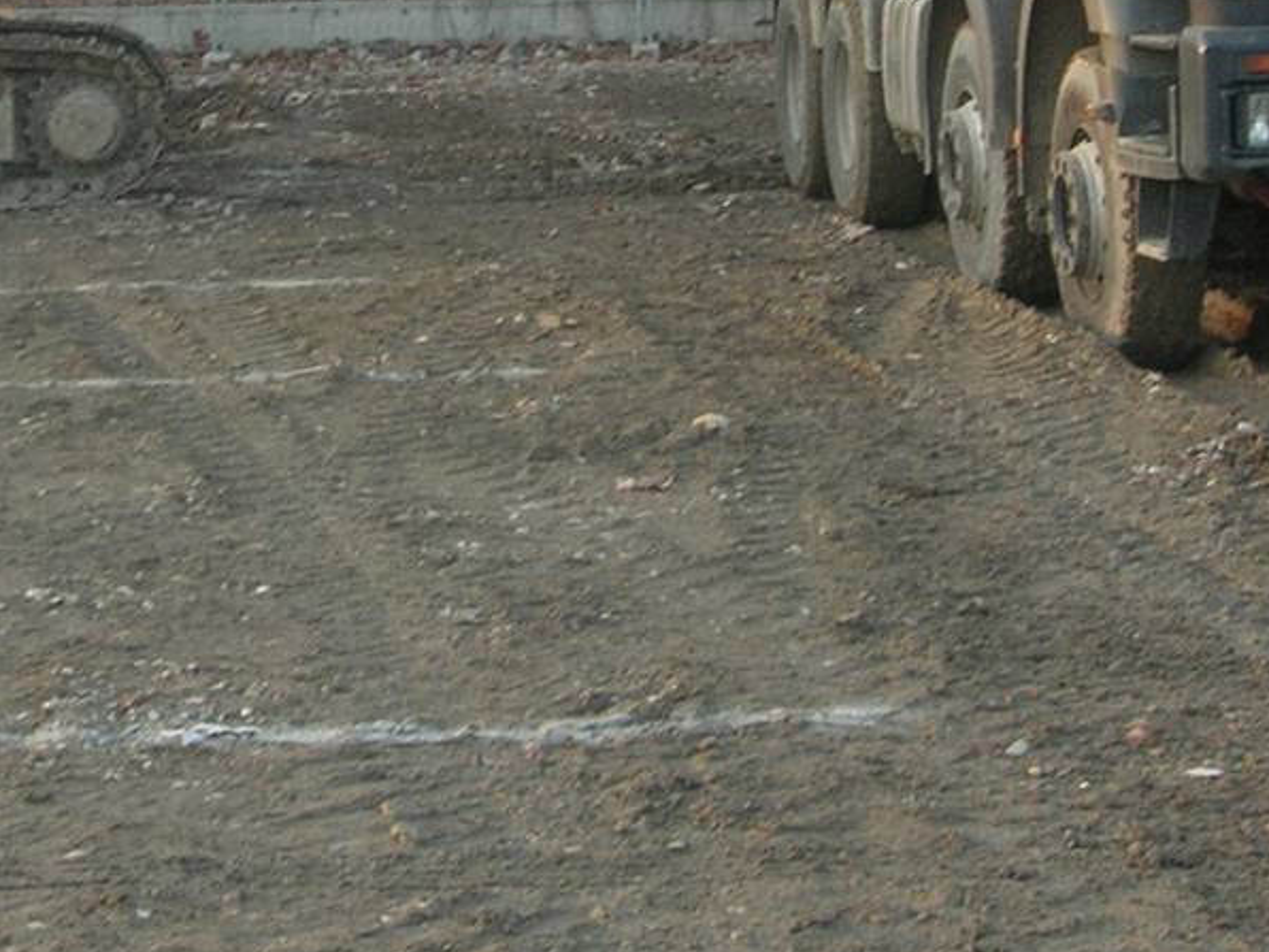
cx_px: 560
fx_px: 3739
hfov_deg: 19.3
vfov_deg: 14.2
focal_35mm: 102
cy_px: -113
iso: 99
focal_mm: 7.8
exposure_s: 1/120
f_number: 4.8
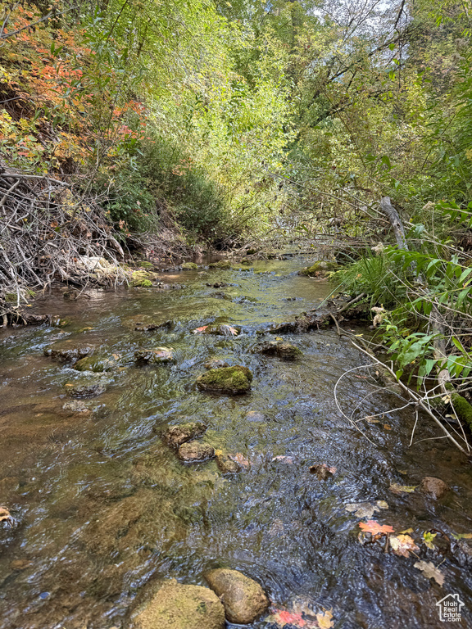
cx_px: 236
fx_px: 436
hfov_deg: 56.8
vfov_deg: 71.6
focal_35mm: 24
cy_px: 314
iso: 80
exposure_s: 1/298
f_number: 1.78
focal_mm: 6.76
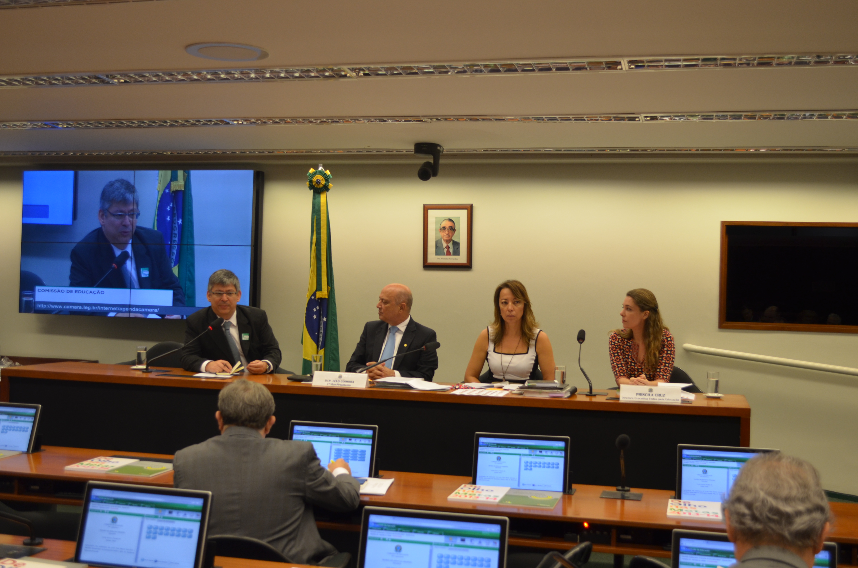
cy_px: 284
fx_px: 1035
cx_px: 429
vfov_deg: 30.7
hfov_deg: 45.0
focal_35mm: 44
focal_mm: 29
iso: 400
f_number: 4.5
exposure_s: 1/80
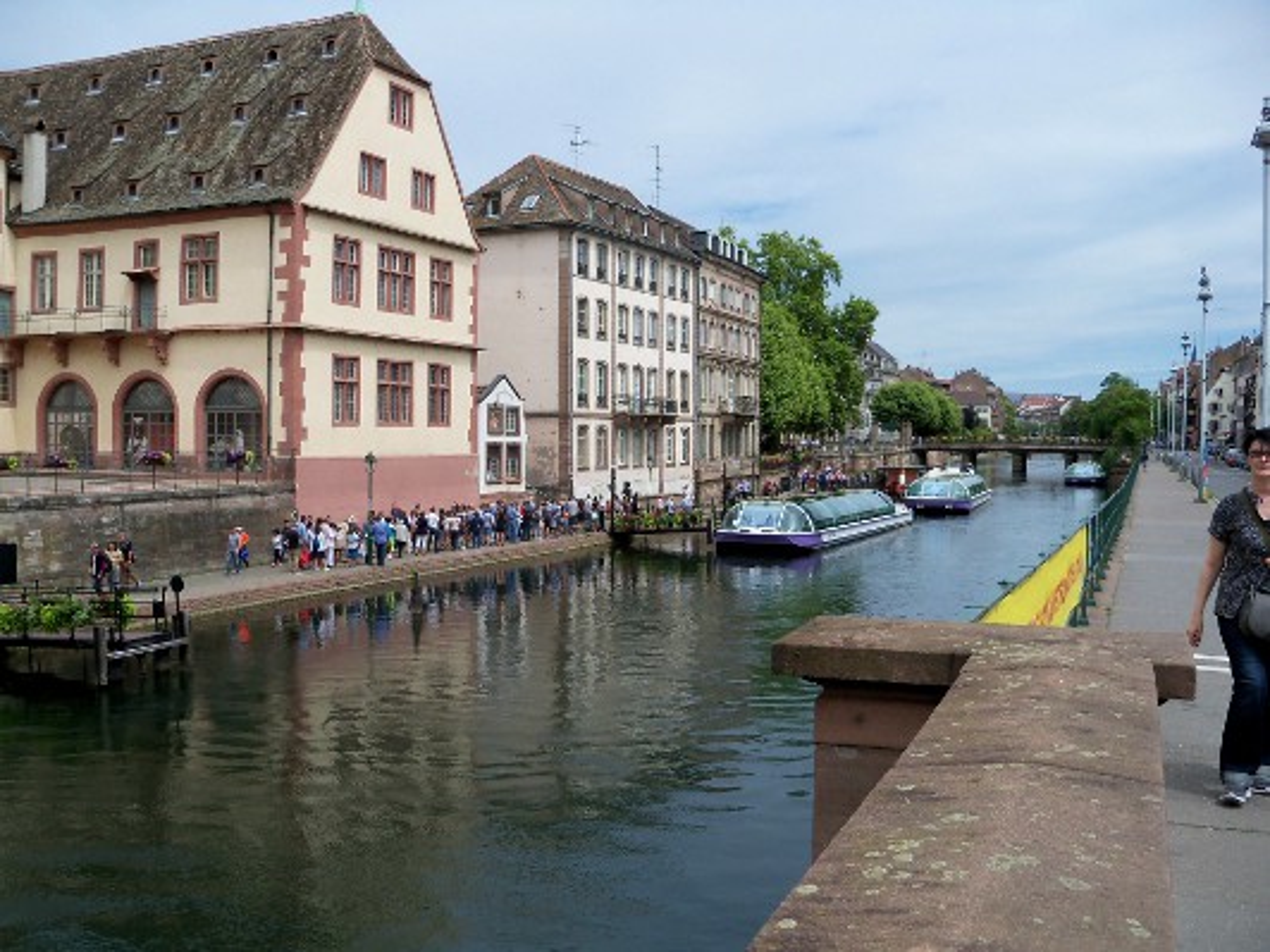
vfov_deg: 40.7
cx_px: 635
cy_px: 476
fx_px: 1284
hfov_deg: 52.6
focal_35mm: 35
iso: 64
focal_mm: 6.2
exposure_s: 1/1000
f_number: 3.5
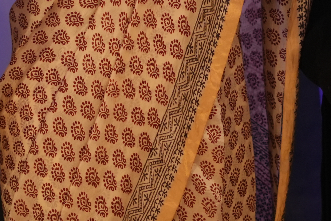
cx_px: 135
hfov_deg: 9.2
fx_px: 2051
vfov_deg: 6.0
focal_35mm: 223
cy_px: -171
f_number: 1.8
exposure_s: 1/100
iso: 1000
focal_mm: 50
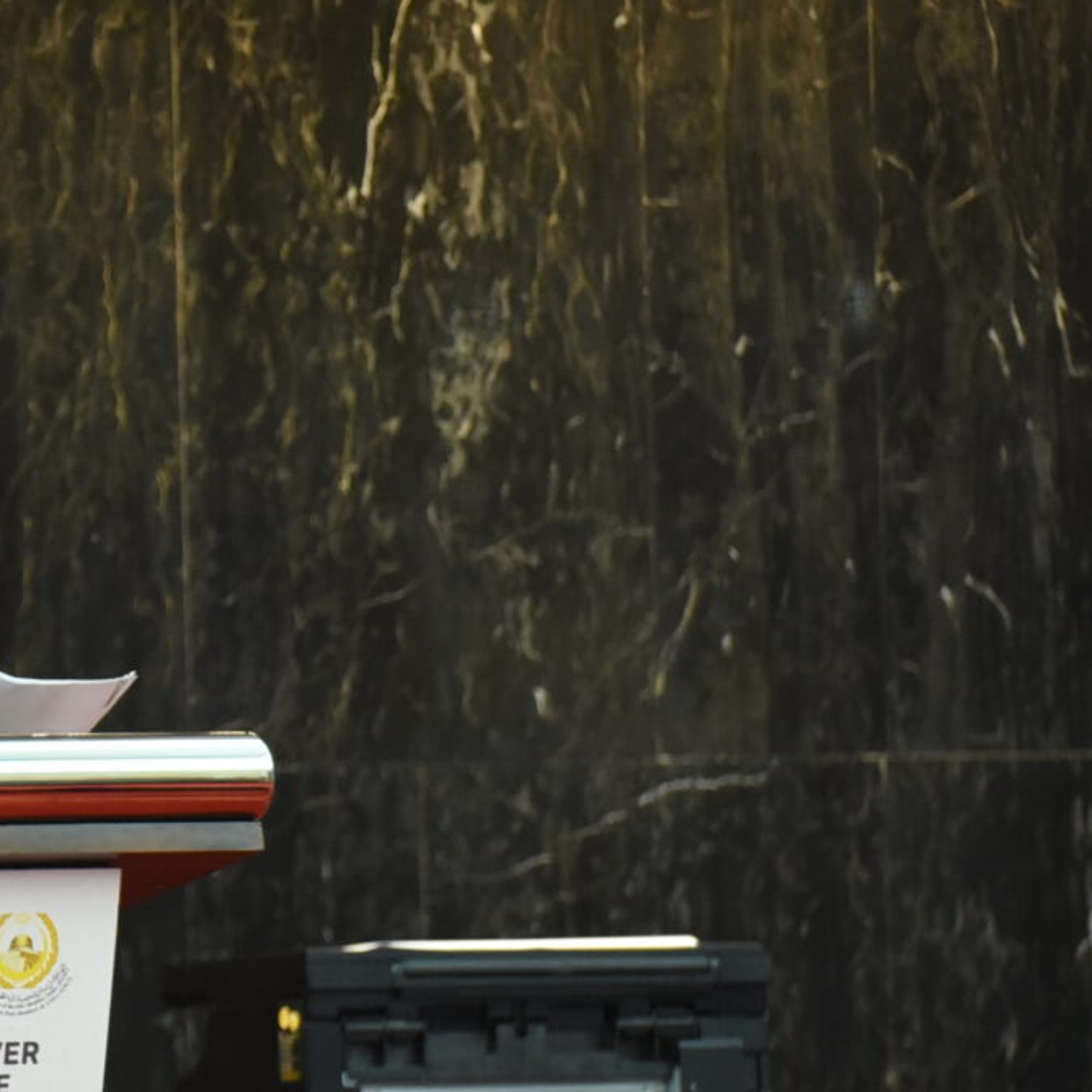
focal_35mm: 650
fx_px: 23199
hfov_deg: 2.7
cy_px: 579
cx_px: -408
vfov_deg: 2.7
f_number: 4
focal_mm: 200
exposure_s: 1/125
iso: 3200
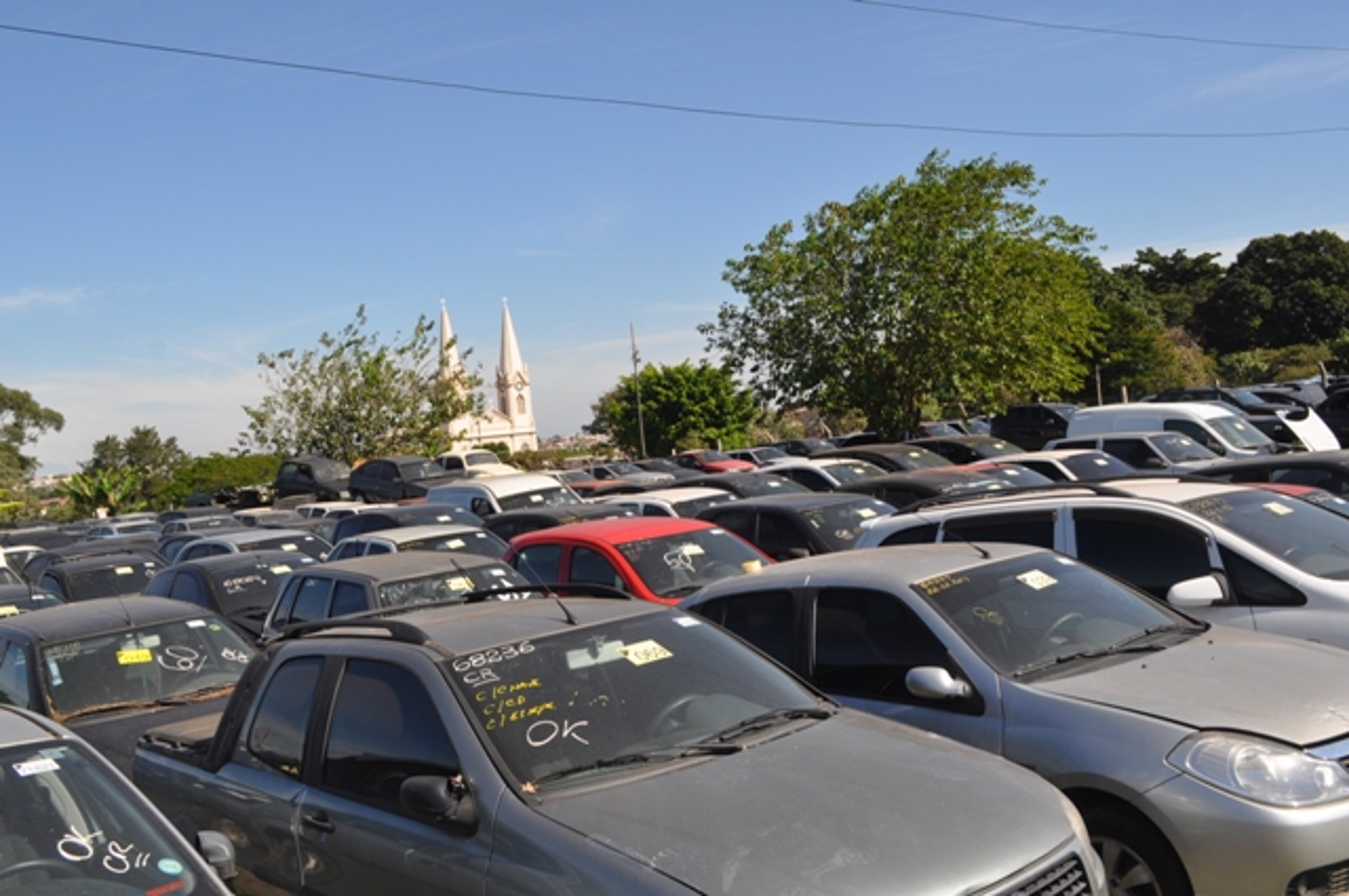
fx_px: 1235
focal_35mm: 33
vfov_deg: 39.9
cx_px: 674
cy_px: 448
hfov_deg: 57.3
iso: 200
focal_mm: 22
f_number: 9
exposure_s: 1/320
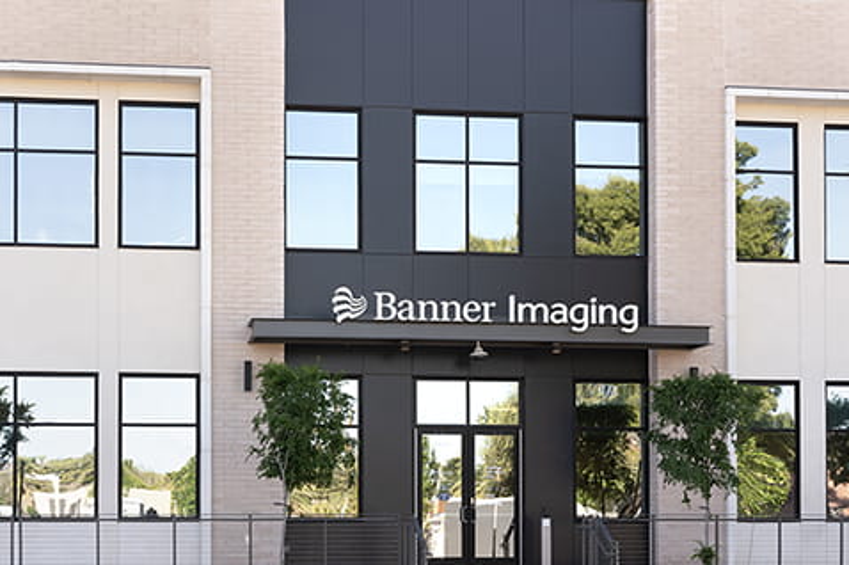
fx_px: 1296
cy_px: 282
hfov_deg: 36.3
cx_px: 424
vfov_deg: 24.6
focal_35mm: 55
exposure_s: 1/60
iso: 400
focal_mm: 55
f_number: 16
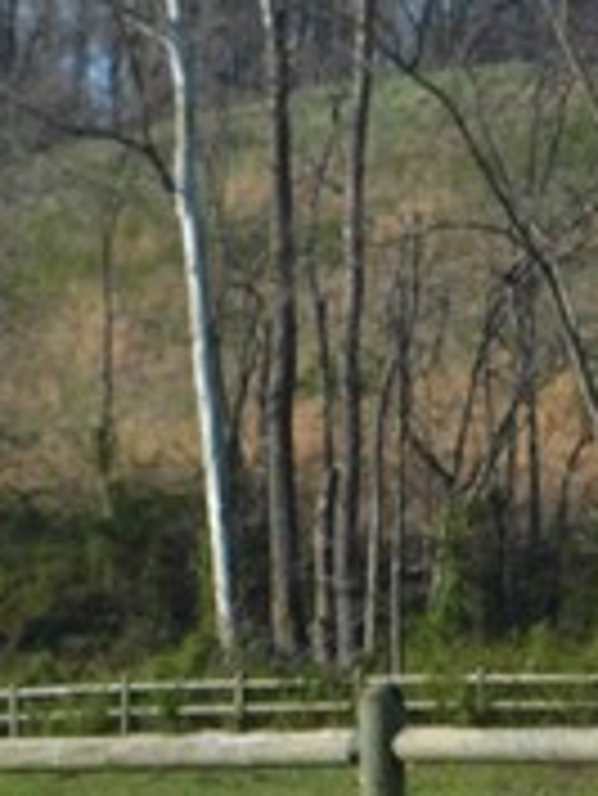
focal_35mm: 318
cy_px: 513
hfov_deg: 4.6
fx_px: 7316
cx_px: 1259
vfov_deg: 6.2
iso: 100
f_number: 7.1
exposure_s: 1/200
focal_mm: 36
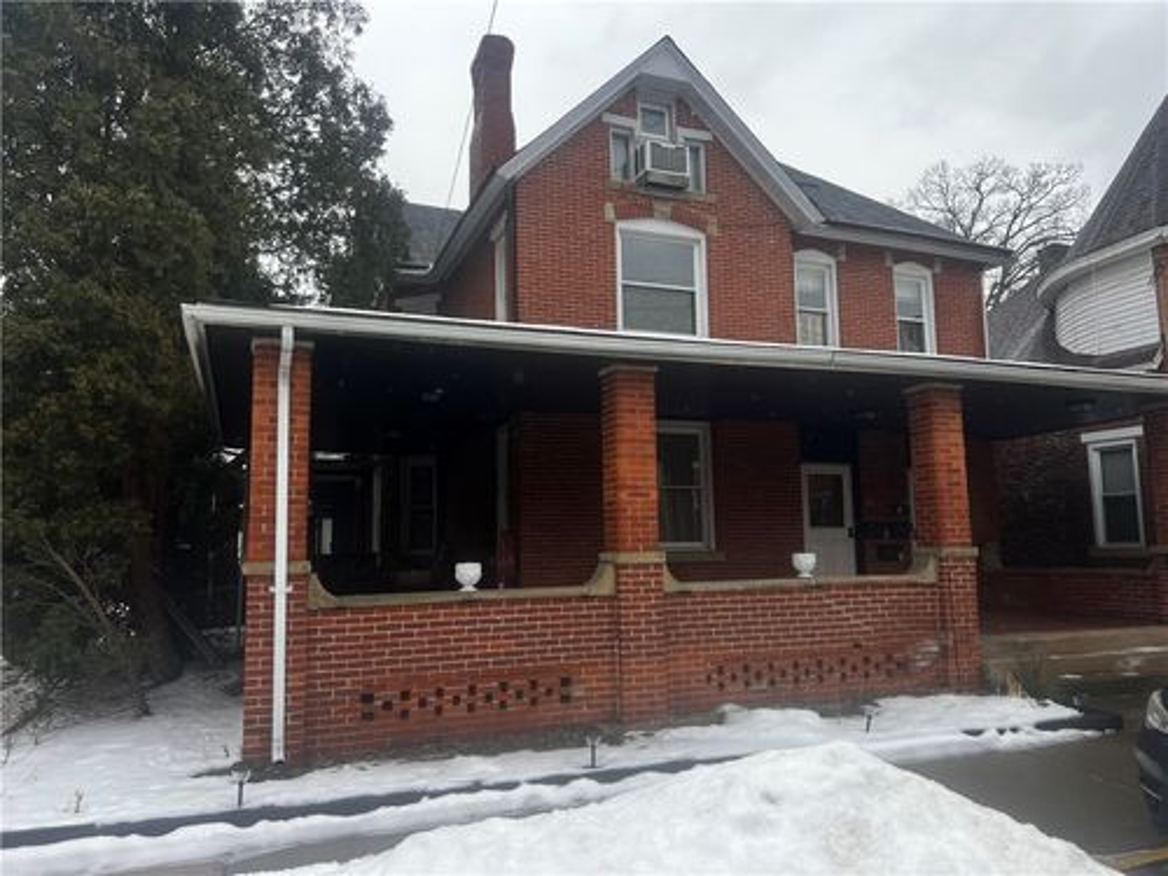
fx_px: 877
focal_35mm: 26
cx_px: 584
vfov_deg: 53.1
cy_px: 438
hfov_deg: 67.3
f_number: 1.5
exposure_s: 1/718
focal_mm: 5.7
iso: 50
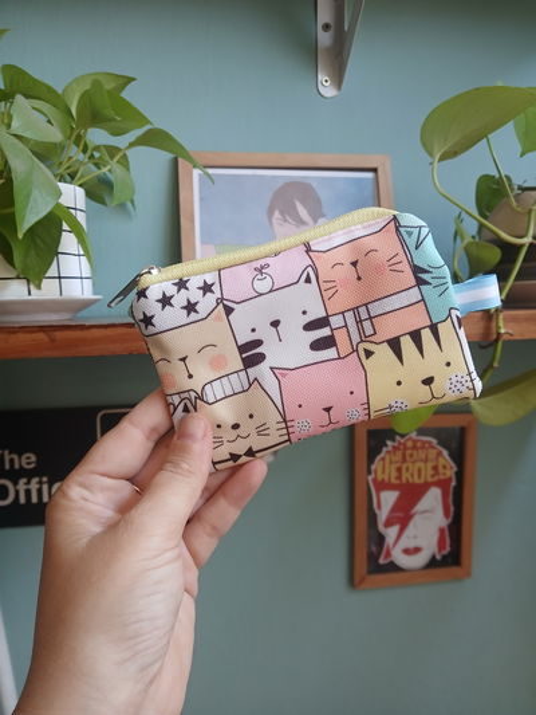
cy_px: 358
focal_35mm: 26
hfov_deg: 53.1
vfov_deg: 67.3
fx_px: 537
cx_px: 268
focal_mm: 3.98
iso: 200
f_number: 1.8
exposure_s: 1/50
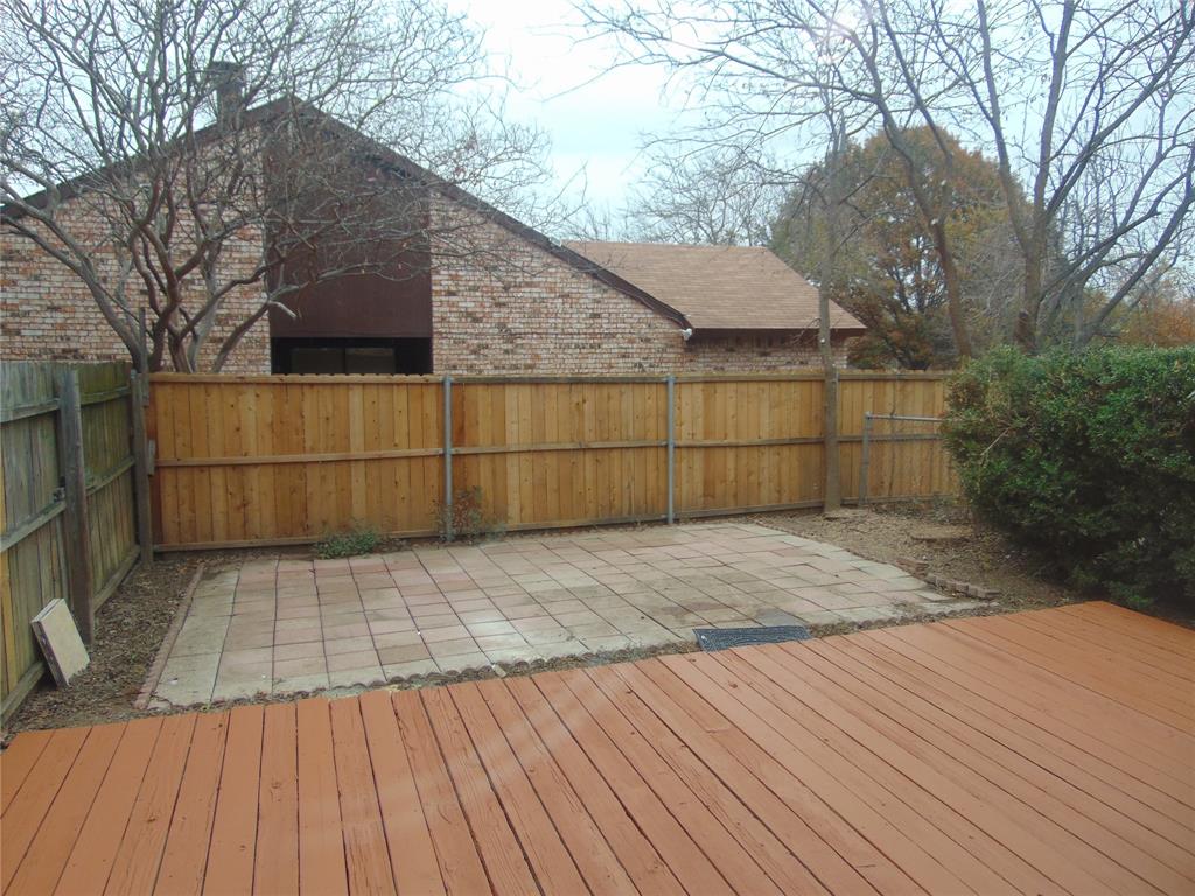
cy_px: 448
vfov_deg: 54.9
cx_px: 598
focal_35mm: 25
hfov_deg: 69.4
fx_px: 863
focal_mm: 4.5
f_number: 3
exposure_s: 1/160
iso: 80
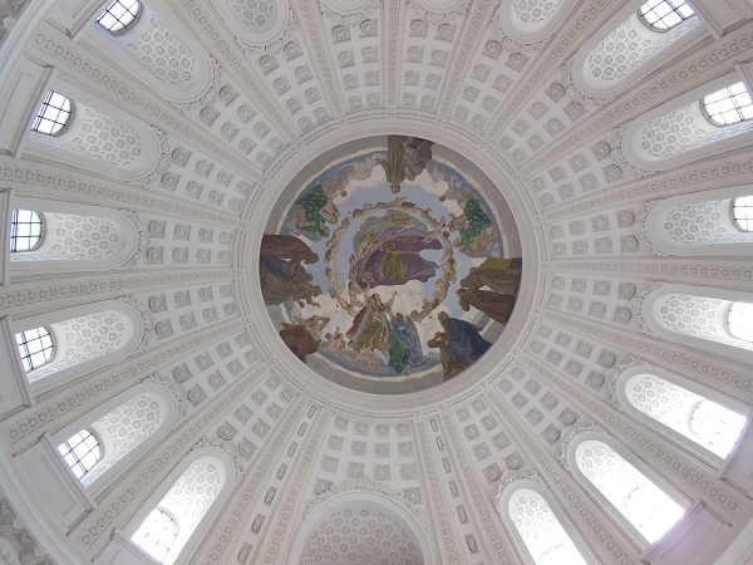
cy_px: 282
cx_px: 376
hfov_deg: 69.4
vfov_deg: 54.9
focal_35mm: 25
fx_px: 544
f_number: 3.5
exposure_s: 1/30
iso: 160
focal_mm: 4.5
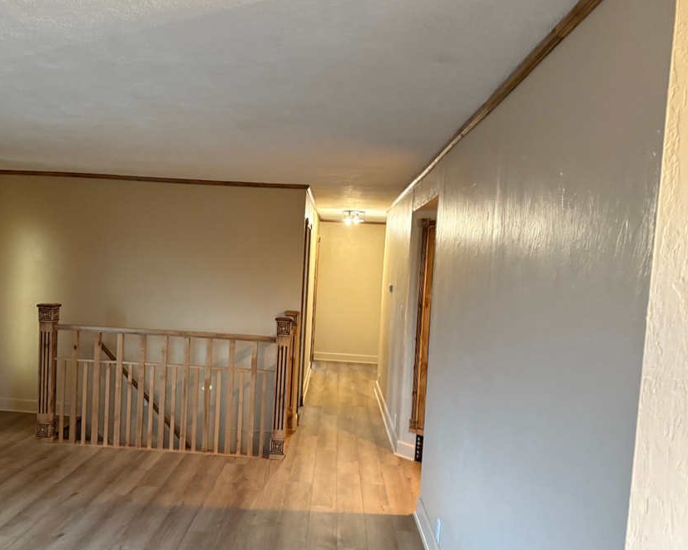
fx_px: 591
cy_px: 294
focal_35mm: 29
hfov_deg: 60.0
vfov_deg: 50.0
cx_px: 277
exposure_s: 1/60
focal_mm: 6.76
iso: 640
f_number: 1.78
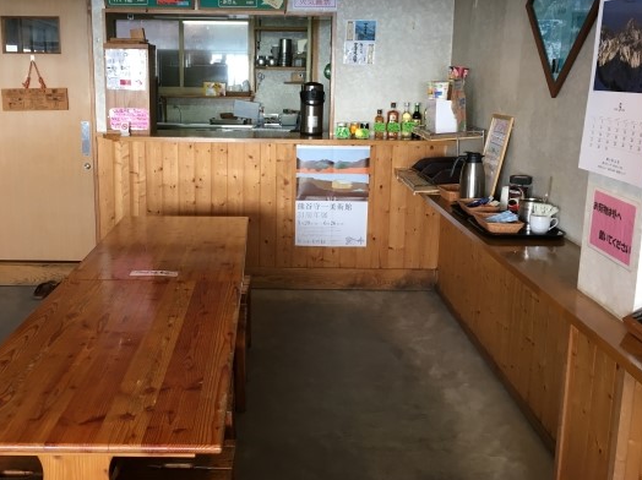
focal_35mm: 36
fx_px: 667
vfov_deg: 39.5
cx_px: 271
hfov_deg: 51.2
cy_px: 200
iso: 50
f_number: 2.2
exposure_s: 1/30
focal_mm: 4.15
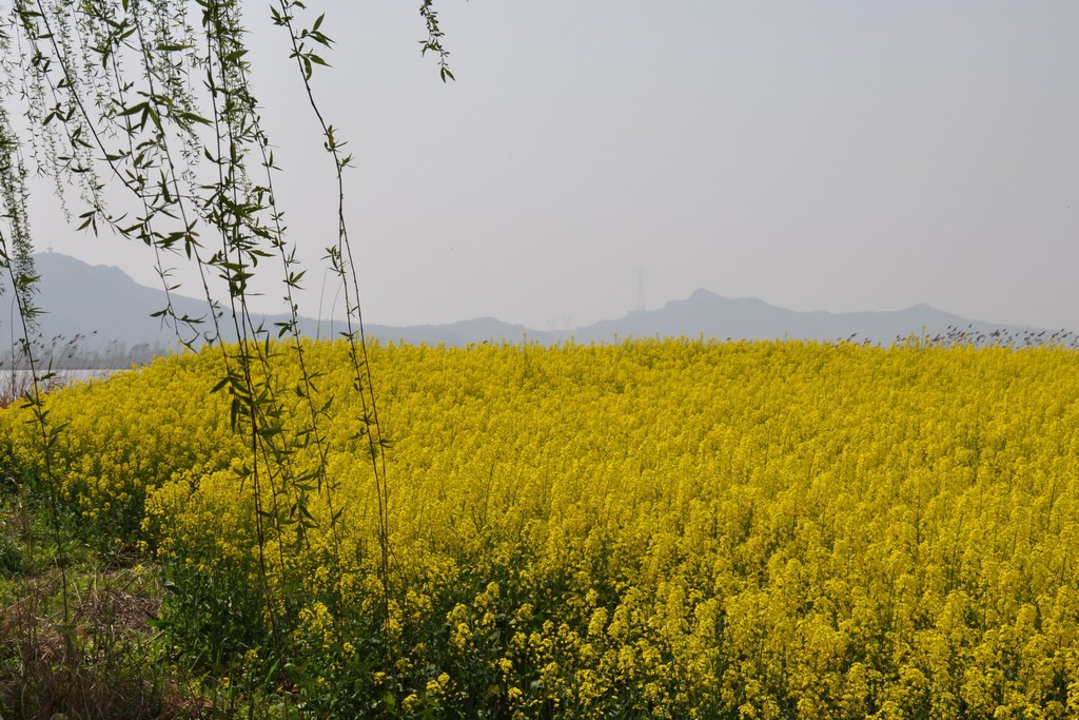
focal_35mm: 52
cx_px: 540
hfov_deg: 37.8
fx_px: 1574
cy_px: 360
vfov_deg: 25.8
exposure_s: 1/400
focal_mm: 35
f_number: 11
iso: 200
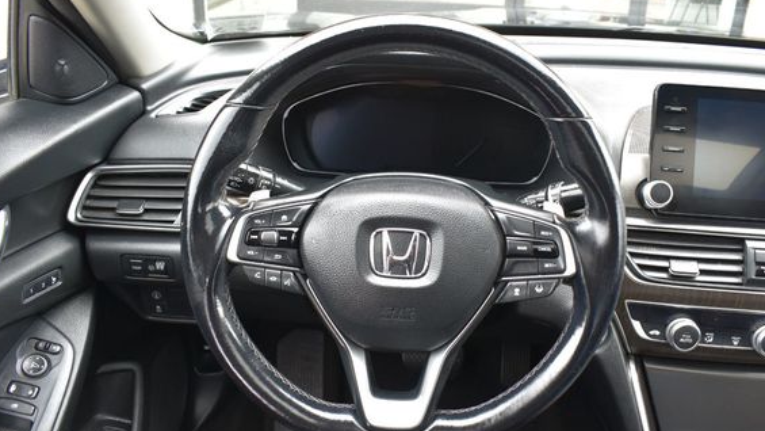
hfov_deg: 60.9
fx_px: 649
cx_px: 420
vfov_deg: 36.6
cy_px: 249
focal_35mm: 32
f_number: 6.3
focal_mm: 18
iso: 720
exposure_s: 1/15
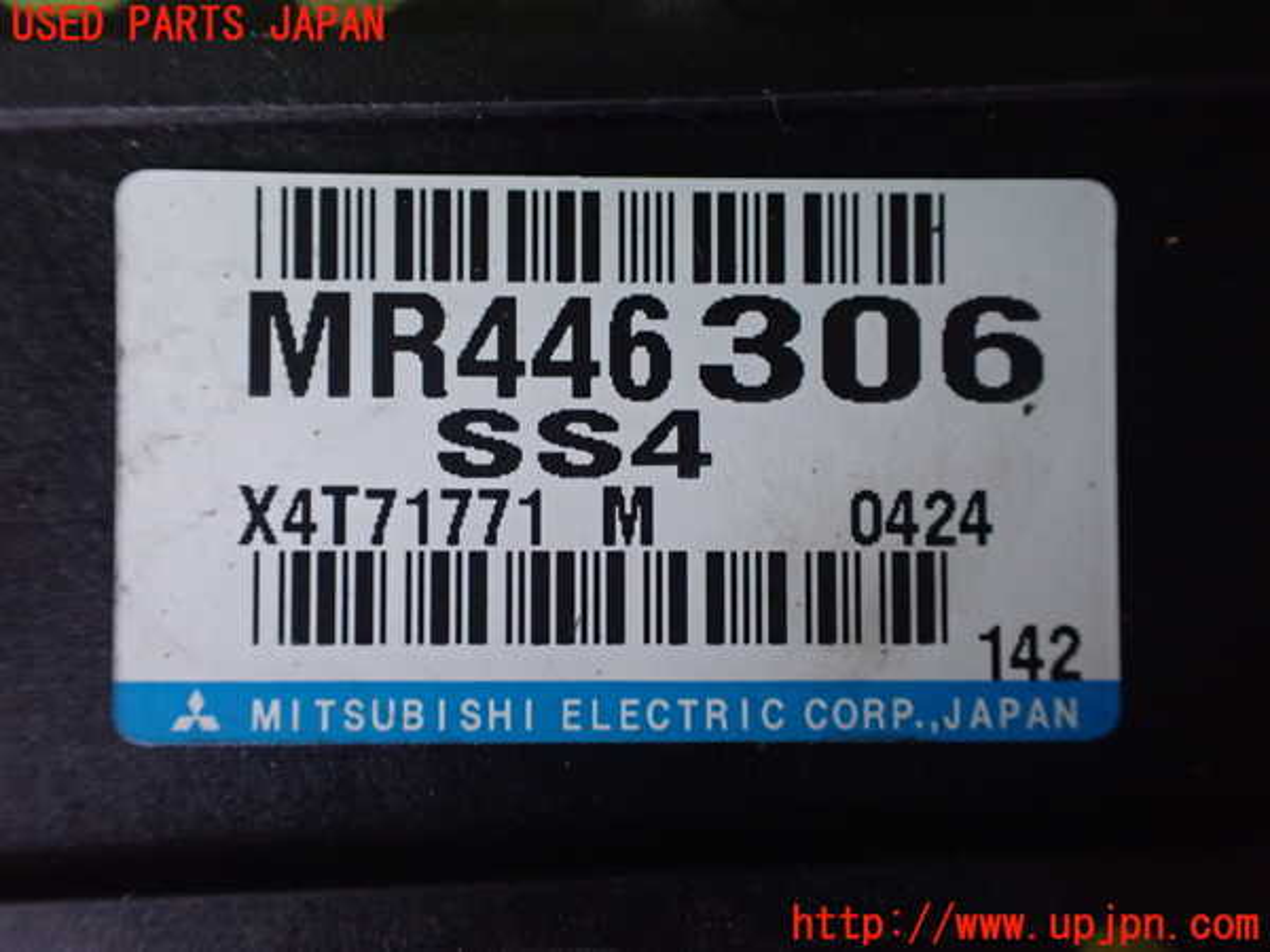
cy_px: 476
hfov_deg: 60.0
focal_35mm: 30
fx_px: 1101
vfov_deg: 46.8
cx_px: 635
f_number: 2.3
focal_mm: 5.4
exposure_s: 1/30
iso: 1000
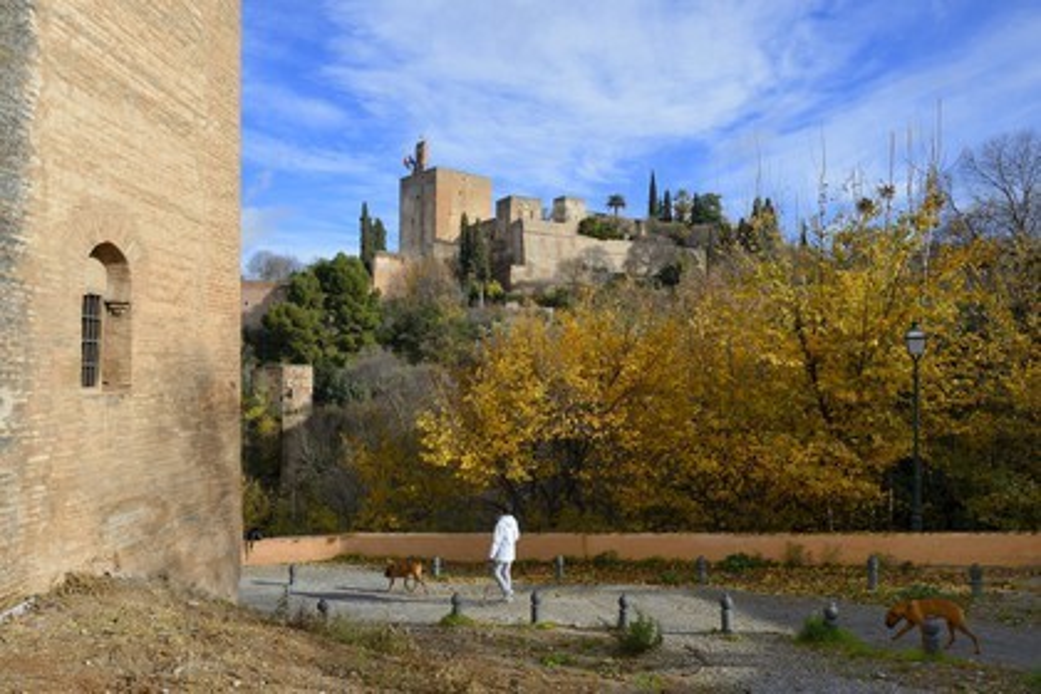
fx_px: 781
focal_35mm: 27
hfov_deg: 67.4
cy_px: 347
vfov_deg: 47.9
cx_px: 520
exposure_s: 1/200
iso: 200
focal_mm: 27
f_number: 11
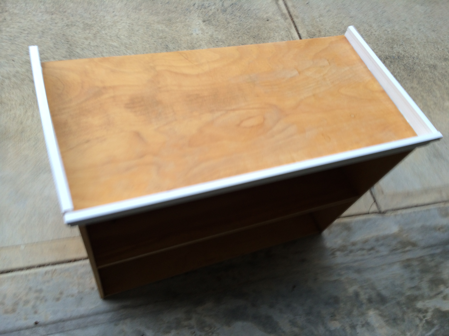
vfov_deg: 46.8
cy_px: 168
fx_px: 389
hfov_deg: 60.0
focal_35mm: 30
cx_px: 224
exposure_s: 1/120
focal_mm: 4.12
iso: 50
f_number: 2.2
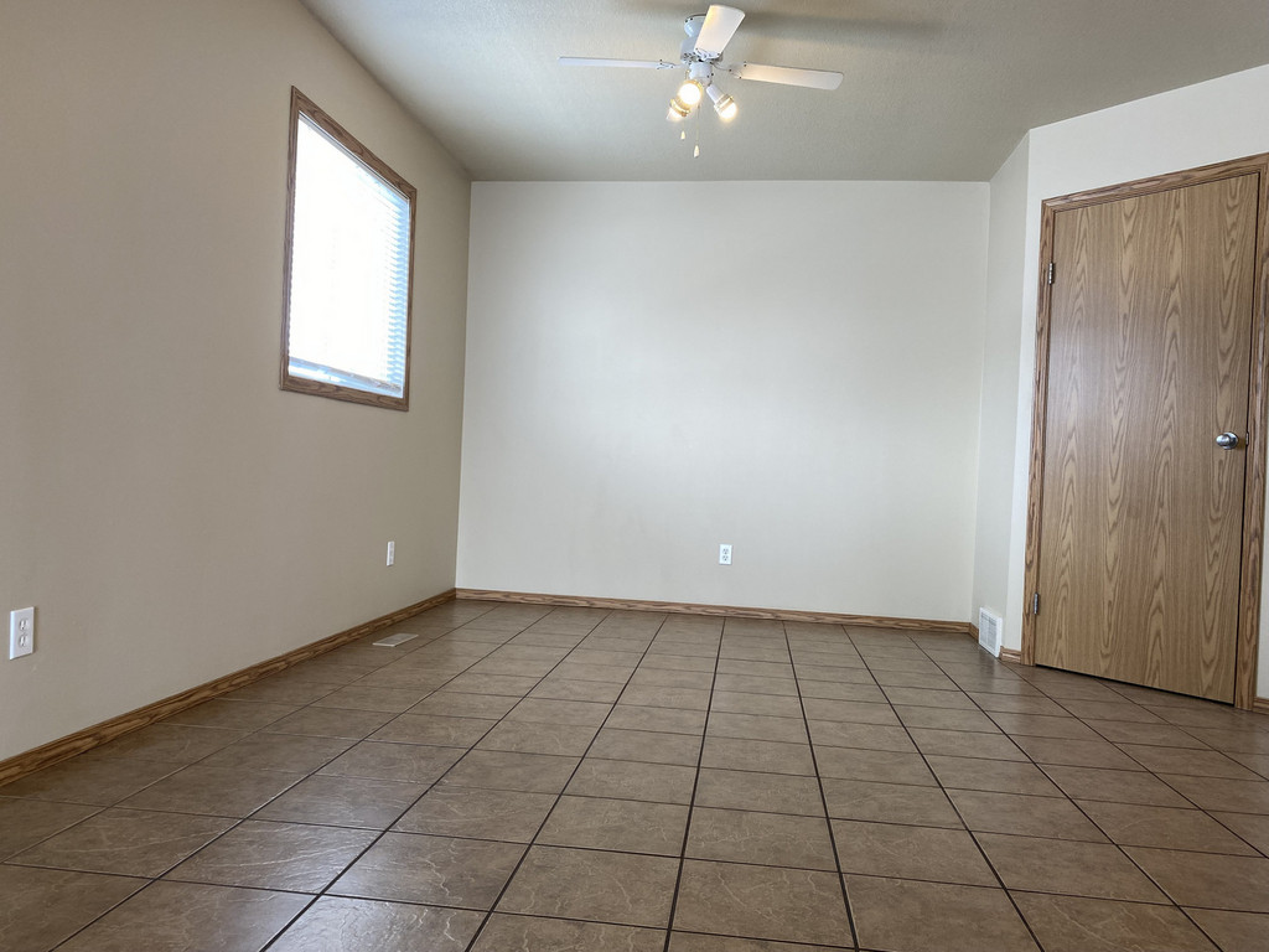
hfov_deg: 67.3
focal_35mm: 26
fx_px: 953
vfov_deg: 53.1
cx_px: 634
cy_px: 476
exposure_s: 1/120
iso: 64
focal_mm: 4.25
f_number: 1.8
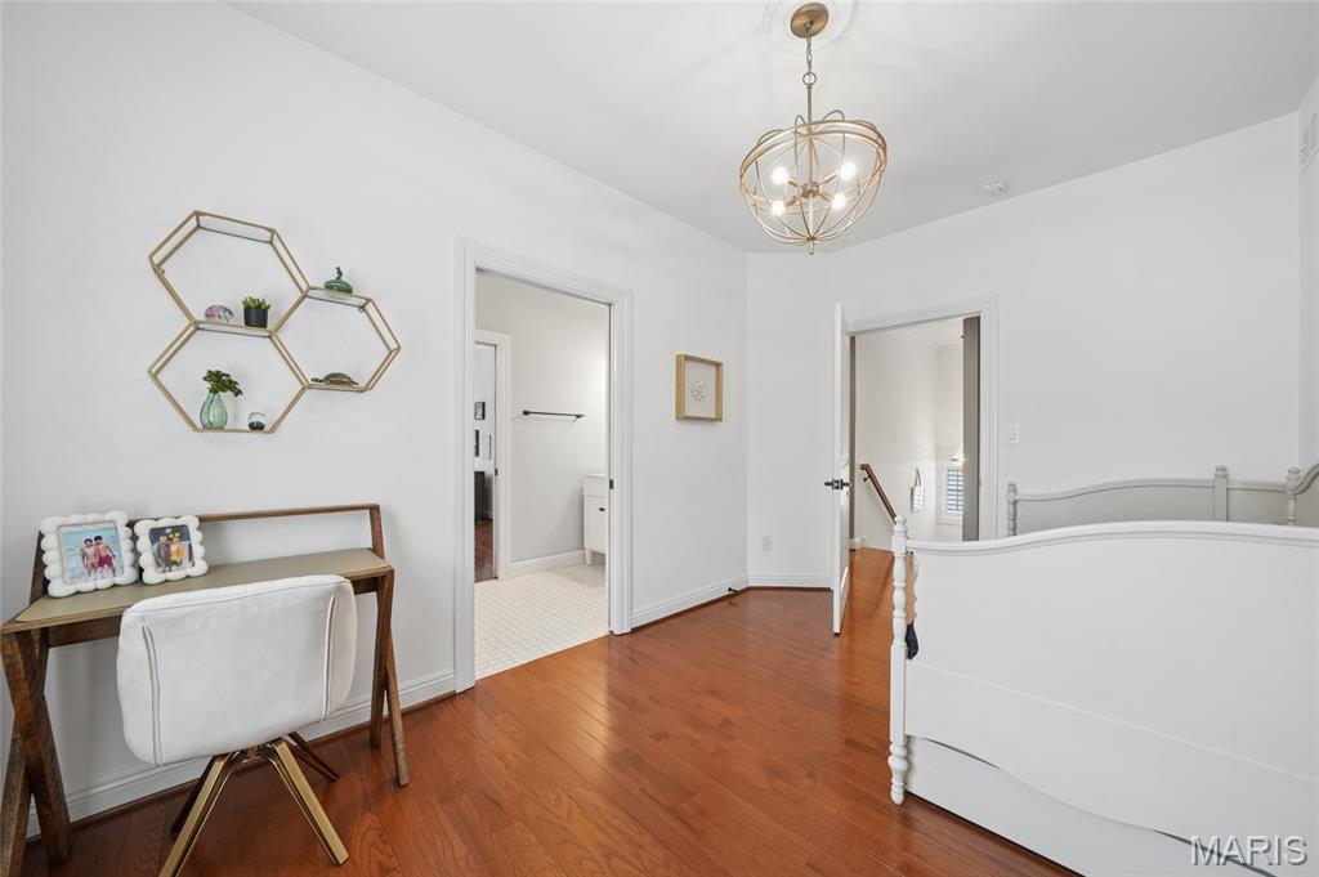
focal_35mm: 12
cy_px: 438
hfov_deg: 112.7
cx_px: 660
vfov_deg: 89.9
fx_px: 439
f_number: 8
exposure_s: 1/15
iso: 400
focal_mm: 12
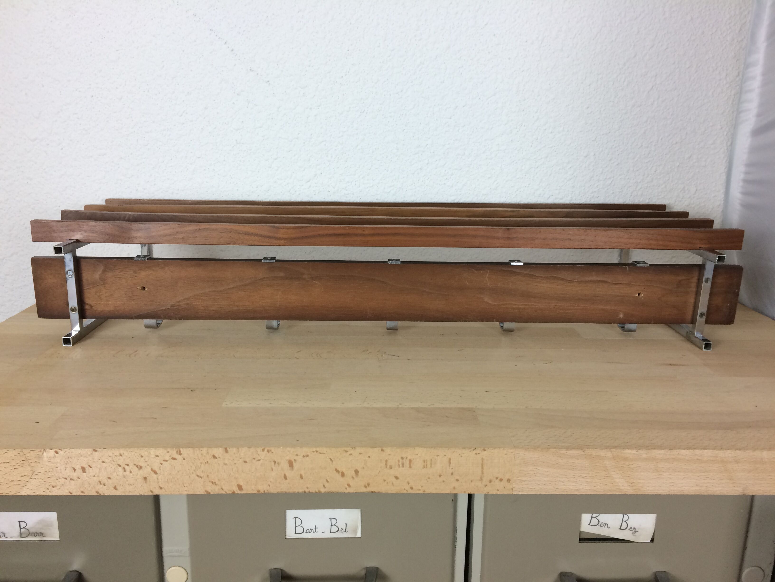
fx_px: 649
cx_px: 388
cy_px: 291
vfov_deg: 48.2
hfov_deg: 61.7
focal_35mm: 29
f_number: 2.2
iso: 40
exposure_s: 1/33
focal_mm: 4.15
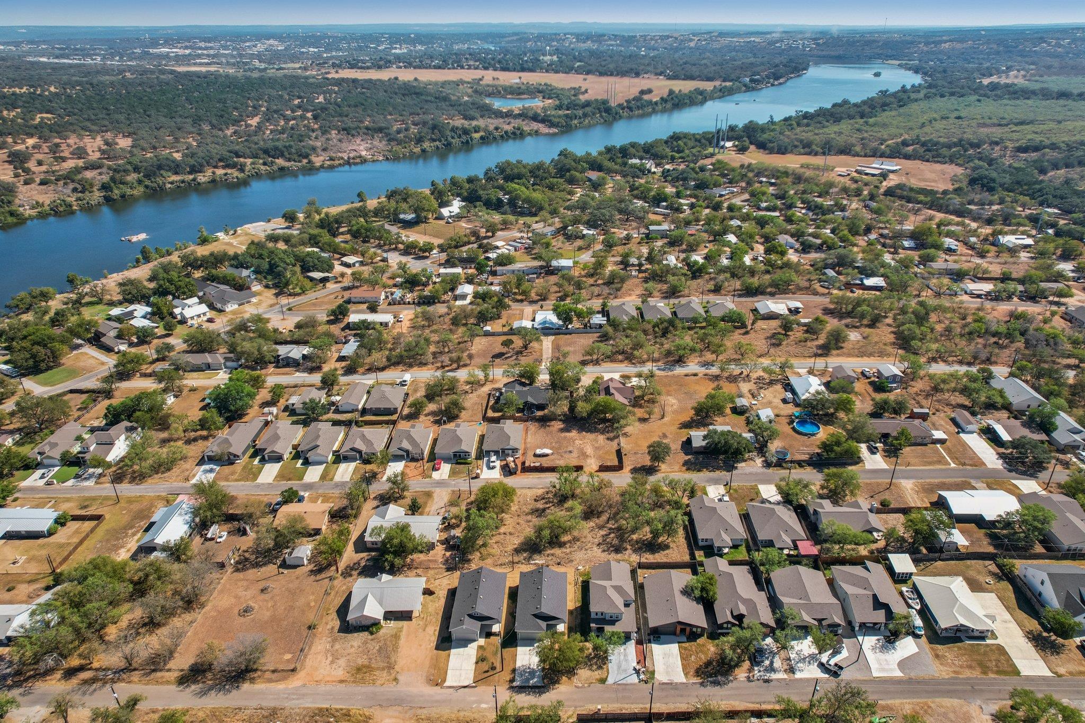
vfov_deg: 57.2
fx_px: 663
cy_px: 362
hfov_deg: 78.6
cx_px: 542
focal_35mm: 22
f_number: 2.8
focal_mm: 8.4
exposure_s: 1/1250
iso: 100
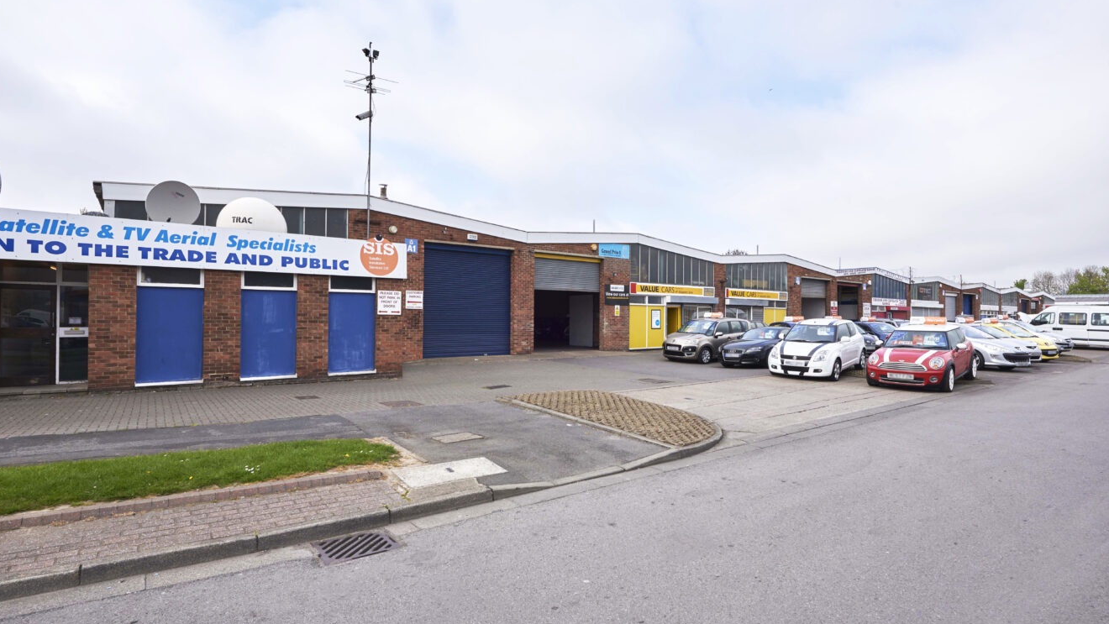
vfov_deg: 58.4
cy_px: 315
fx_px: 559
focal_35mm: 19
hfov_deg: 89.6
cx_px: 553
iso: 200
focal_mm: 18
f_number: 11
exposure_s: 1/250
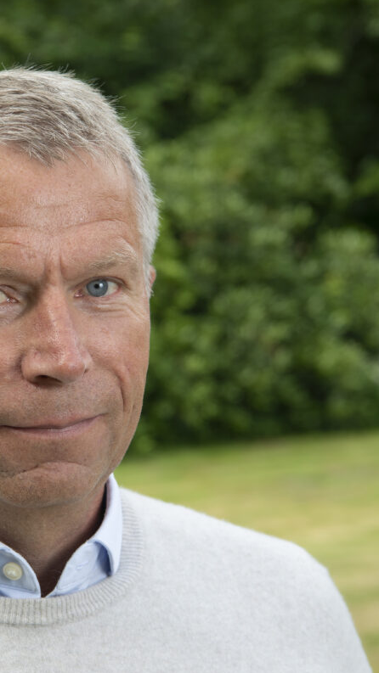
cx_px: 95
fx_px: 1983
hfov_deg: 10.9
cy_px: 338
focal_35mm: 111
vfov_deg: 19.3
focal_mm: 70
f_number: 7.1
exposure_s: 1/100
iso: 100
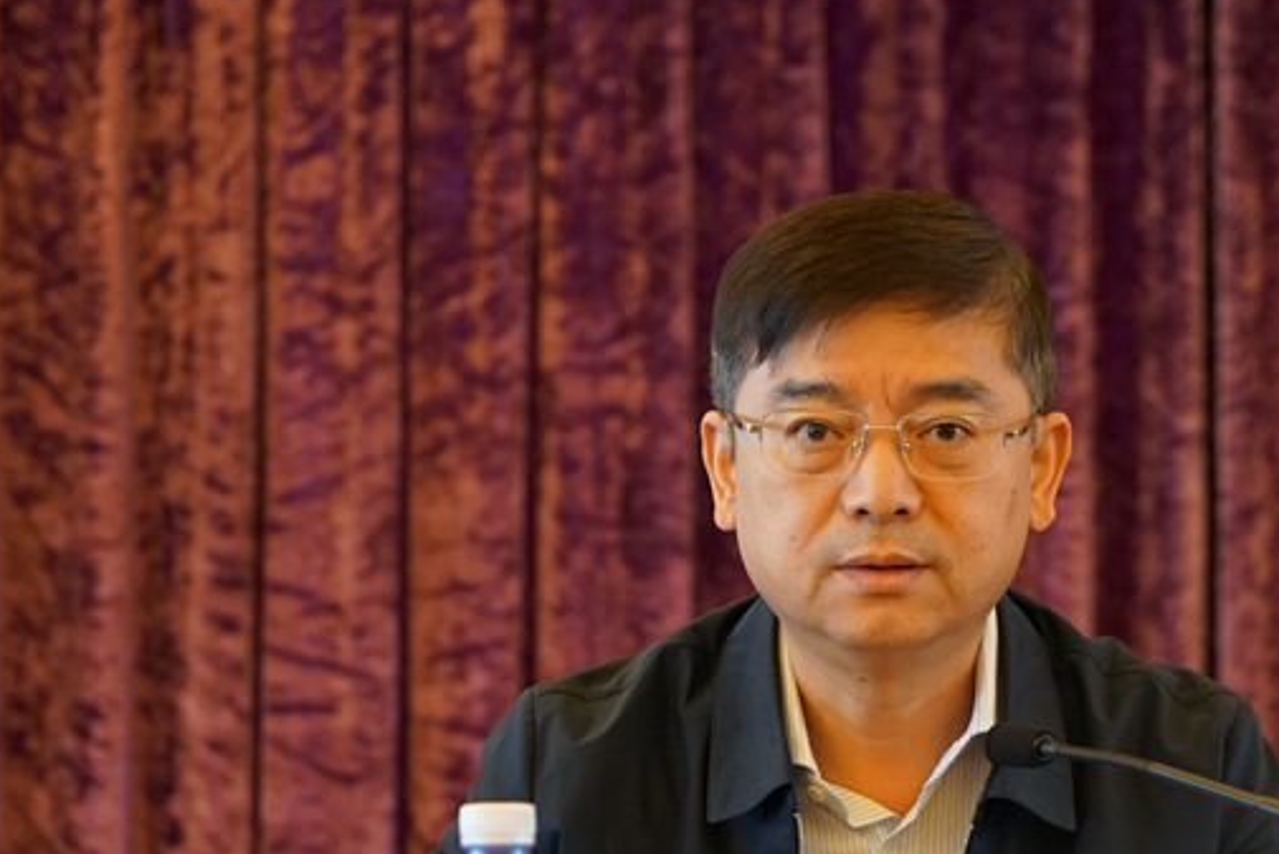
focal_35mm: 104
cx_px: 846
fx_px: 3696
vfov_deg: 13.1
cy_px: 601
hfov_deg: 19.6
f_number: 4
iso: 2500
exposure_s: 1/160
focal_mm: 70
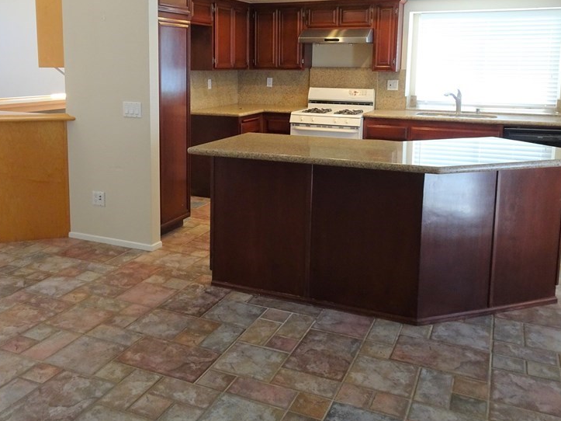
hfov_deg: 53.7
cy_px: 146
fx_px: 551
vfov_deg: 41.3
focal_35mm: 34
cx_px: 237
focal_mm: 4.1
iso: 200
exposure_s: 1/30
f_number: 3.5
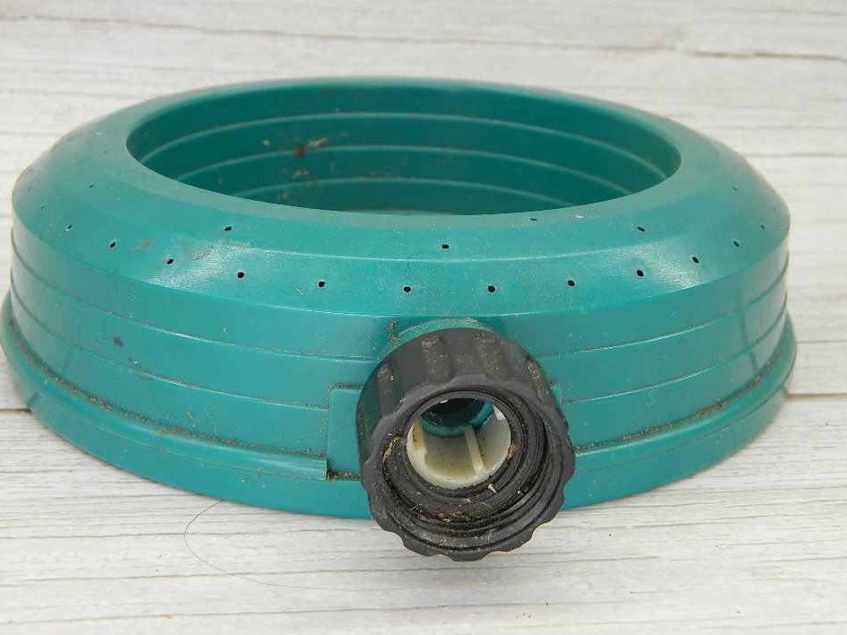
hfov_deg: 37.5
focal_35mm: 51
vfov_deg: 28.6
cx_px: 422
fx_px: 1248
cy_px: 318
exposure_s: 1/50
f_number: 3.6
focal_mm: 8.4
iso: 80
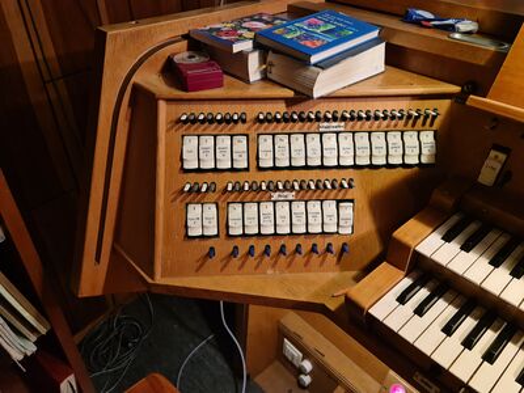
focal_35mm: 27
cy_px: 196
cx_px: 262
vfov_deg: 51.4
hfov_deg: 65.3
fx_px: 409
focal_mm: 5.9
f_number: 2
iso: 400
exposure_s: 1/50
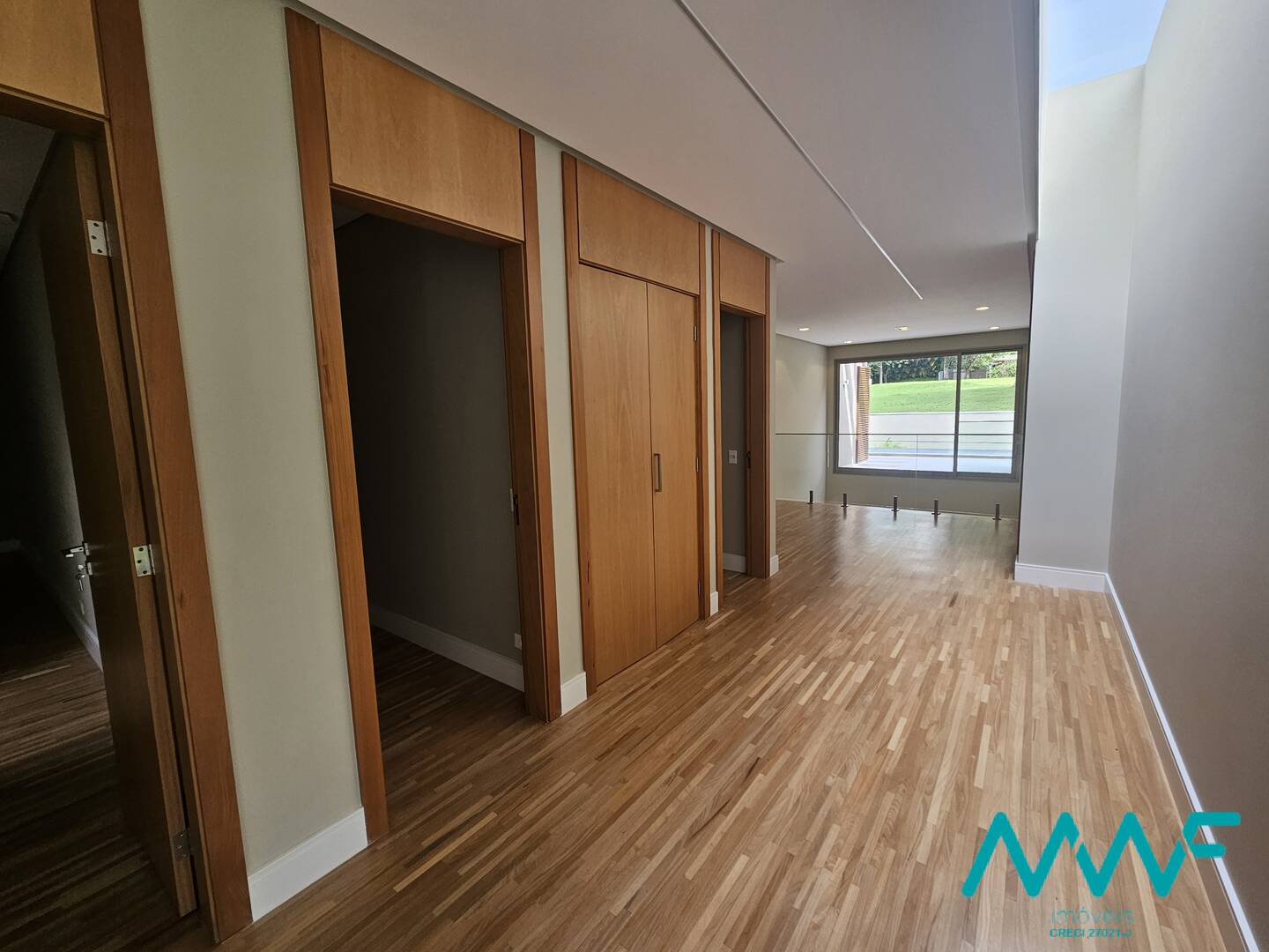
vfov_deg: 89.9
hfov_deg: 106.2
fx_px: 477
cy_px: 476
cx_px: 634
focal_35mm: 13
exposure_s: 1/359
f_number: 2.2
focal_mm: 2.2
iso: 125
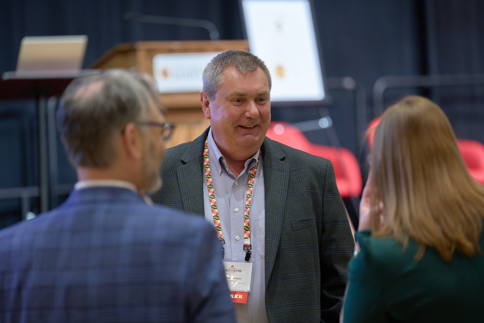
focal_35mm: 168
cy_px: 162
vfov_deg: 8.2
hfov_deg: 12.2
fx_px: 2258
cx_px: 242
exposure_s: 1/80
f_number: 2.8
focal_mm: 168
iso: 1600
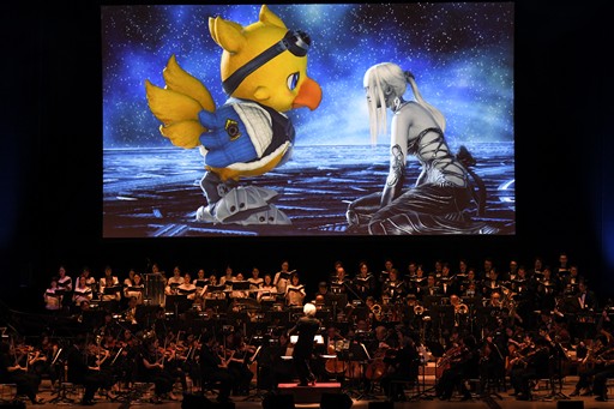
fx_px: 2131
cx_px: 307
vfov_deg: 11.0
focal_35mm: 125
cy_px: 204
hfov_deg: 16.4
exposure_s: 1/125
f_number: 4.8
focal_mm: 125
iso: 2500
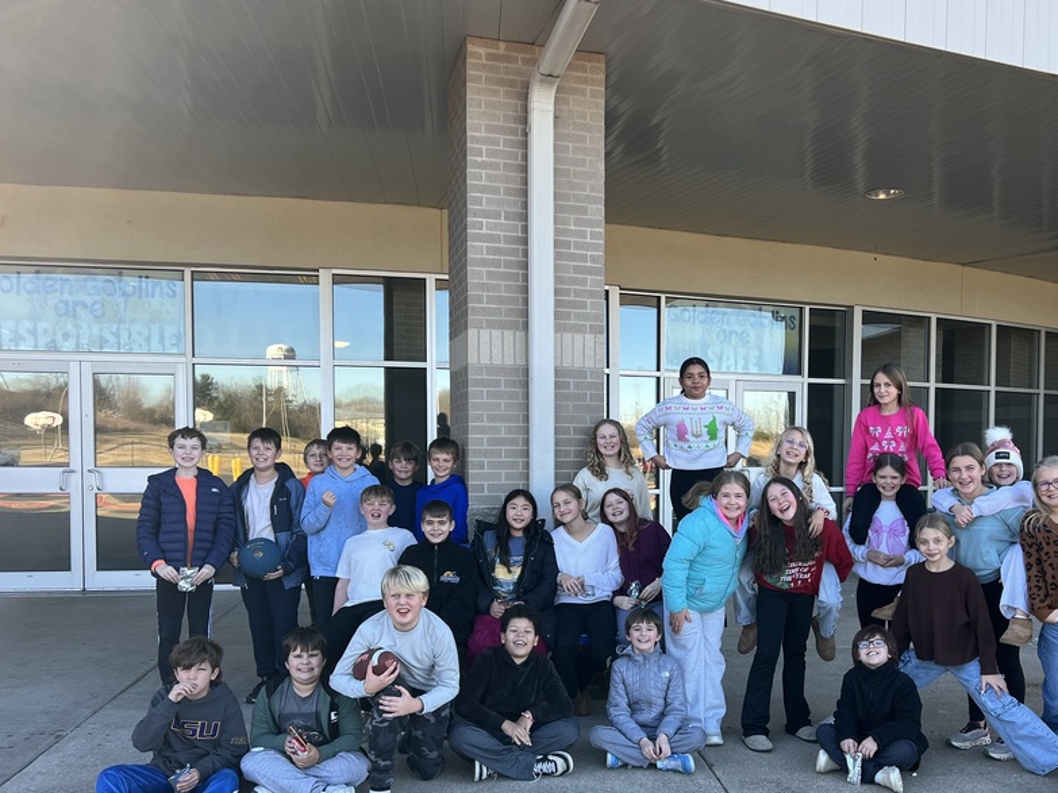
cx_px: 635
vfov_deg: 41.6
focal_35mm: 34
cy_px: 482
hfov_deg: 53.6
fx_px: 1039
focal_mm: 5.7
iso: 50
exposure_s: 1/539
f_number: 1.5
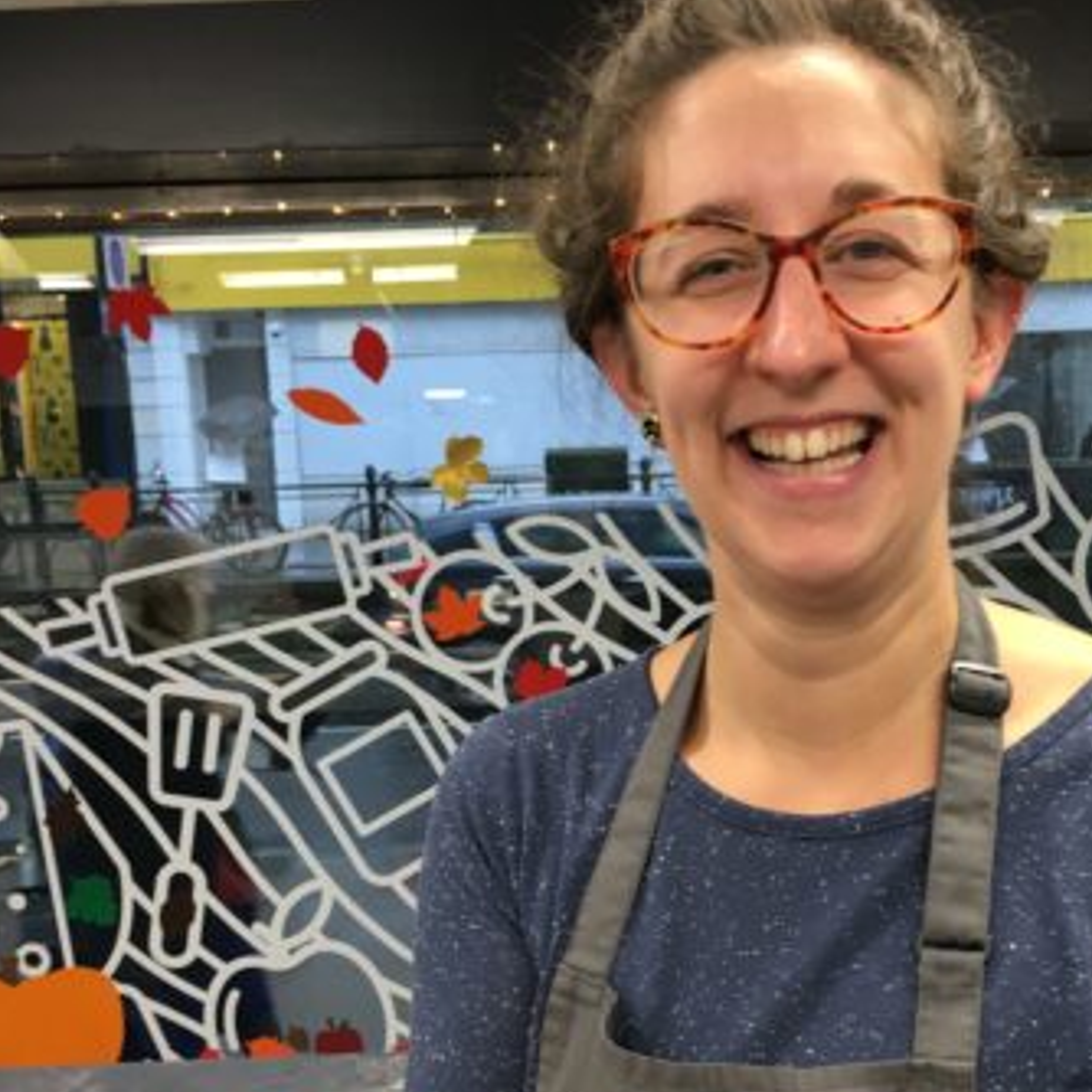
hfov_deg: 36.5
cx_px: 700
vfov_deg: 36.5
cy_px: 713
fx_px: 1642
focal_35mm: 46
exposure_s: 1/33
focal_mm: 4.15
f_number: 2.2
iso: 64
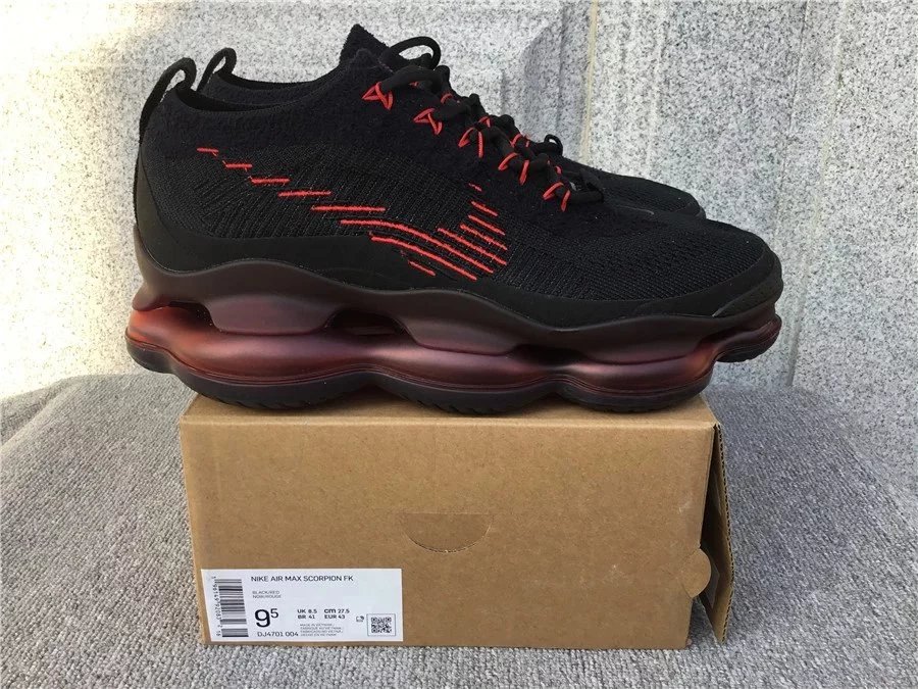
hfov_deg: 58.4
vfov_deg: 45.4
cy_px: 344
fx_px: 822
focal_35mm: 31
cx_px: 459
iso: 25
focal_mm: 3.3
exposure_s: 1/162
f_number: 2.4
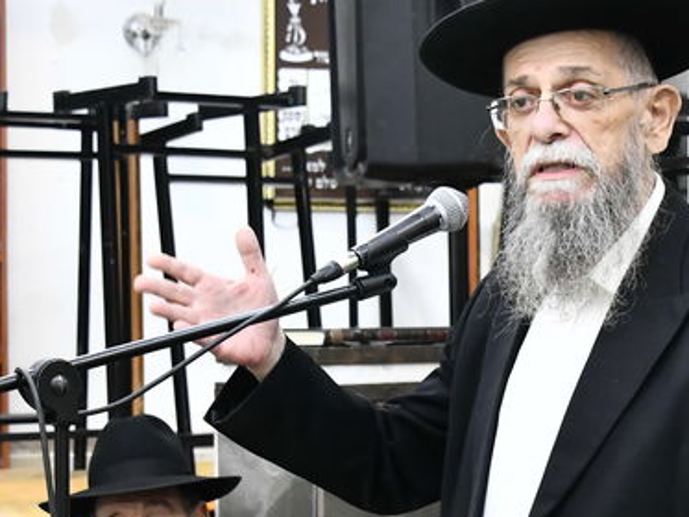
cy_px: 387
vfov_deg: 10.8
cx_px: 538
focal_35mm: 137
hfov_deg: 14.3
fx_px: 2728
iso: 1600
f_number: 5.6
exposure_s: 1/125
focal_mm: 38
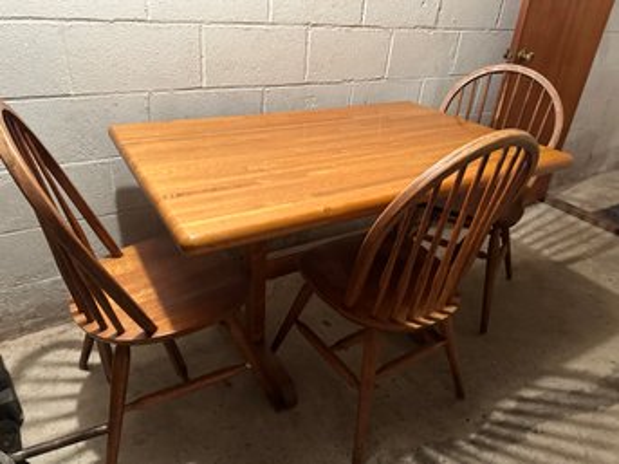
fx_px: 429
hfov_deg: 71.6
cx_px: 310
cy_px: 232
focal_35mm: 24
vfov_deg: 56.8
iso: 640
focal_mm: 6.86
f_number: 1.78
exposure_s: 1/40
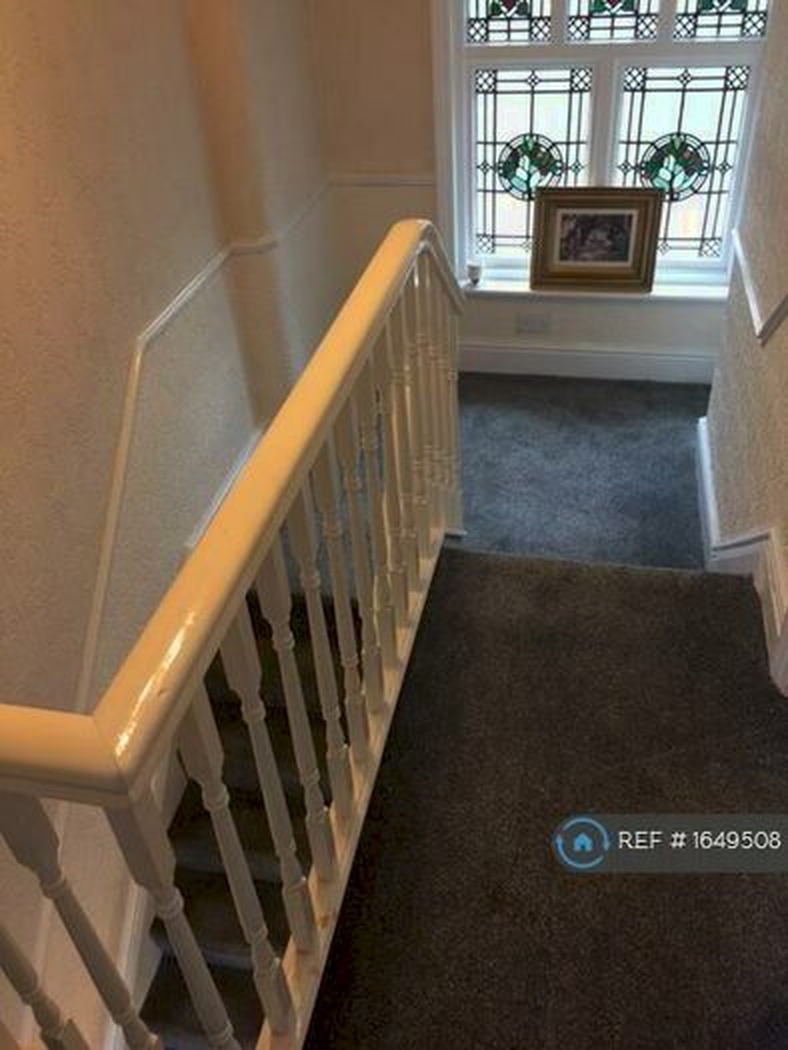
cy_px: 525
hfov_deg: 48.2
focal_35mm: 29
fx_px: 880
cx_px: 394
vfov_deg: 61.6
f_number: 2.2
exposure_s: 1/17
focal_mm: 4.15
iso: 64
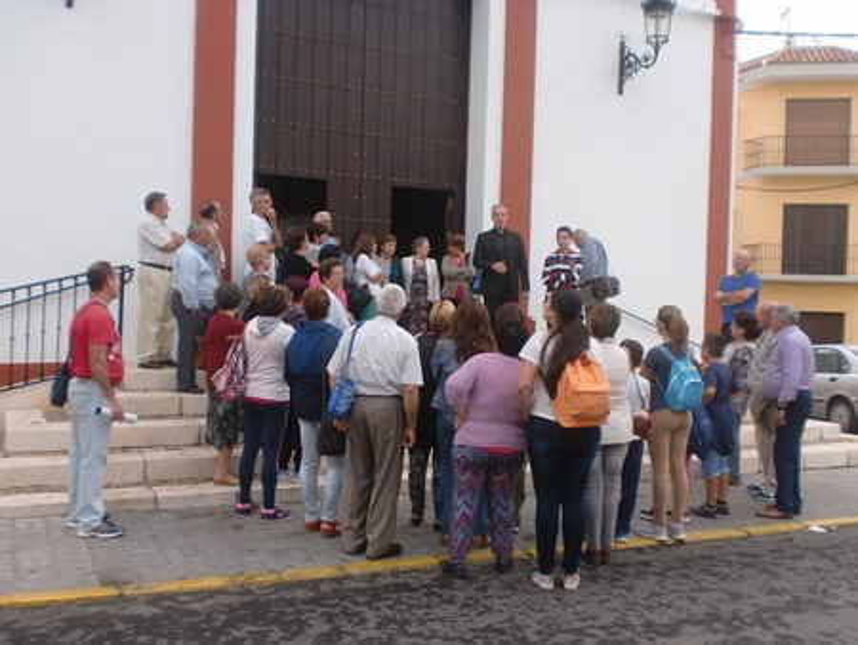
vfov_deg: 40.7
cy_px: 322
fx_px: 868
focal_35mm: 35
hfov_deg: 52.6
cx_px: 429
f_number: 3.1
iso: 64
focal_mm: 6.3
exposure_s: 1/200
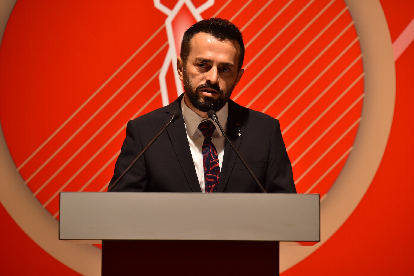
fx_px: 2185
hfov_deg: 10.8
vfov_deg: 7.2
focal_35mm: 190
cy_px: 138
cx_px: 207
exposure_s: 1/125
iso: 640
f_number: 4.5
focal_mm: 190
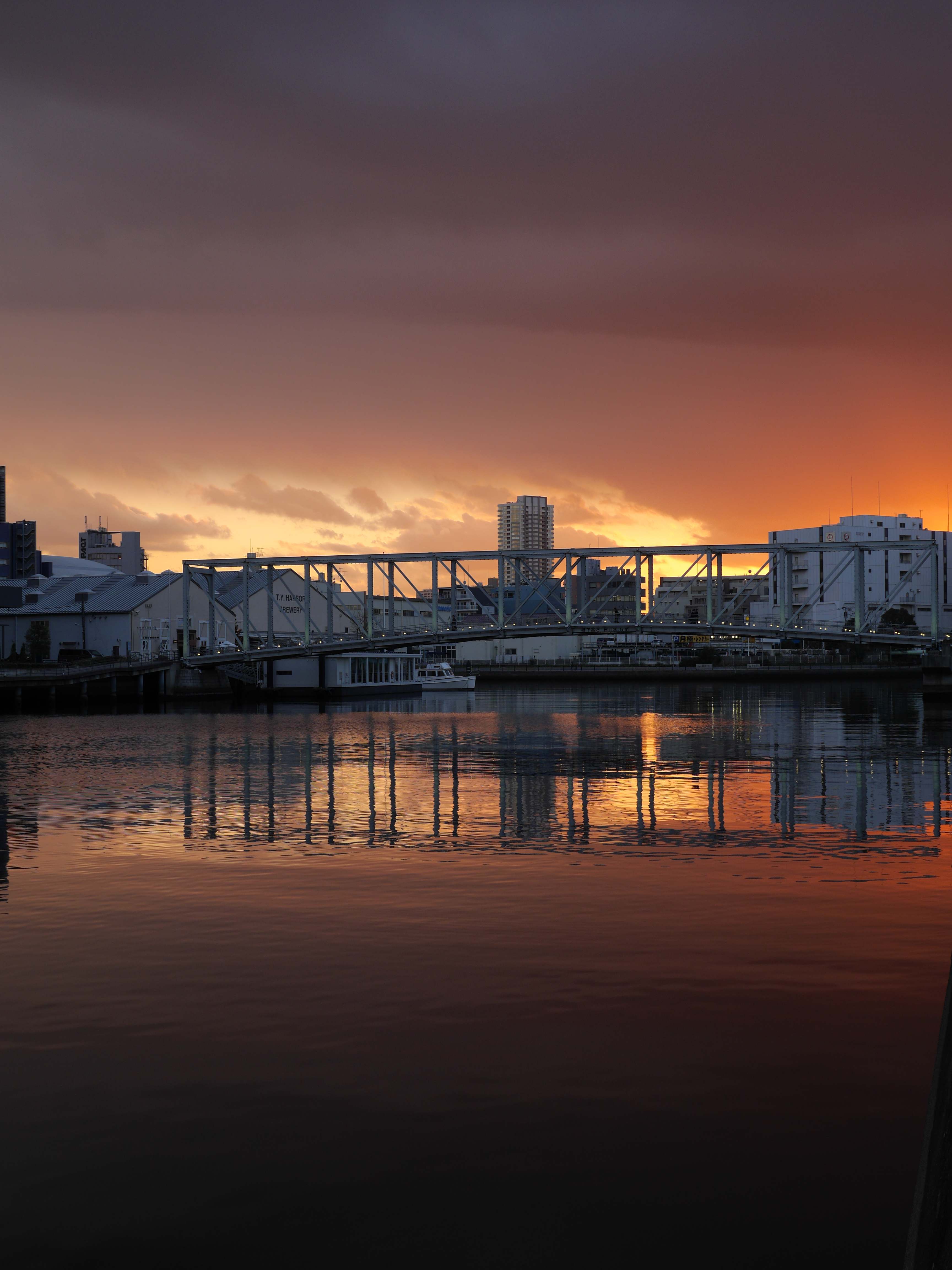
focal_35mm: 46
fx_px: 1687
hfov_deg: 31.5
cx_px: 476
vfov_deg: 41.2
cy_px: 635
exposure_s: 1/60
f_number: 5.6
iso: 200
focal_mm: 23
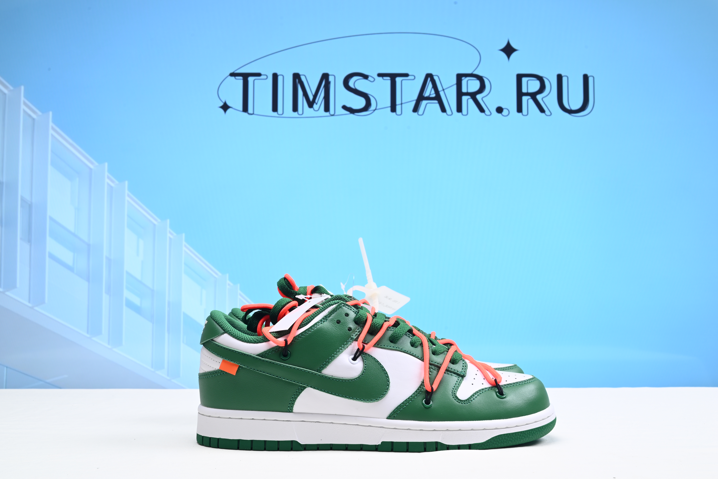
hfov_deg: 47.4
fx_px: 818
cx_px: 359
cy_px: 240
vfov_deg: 32.7
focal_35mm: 41
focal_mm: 41
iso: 100
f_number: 16
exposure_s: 1/2
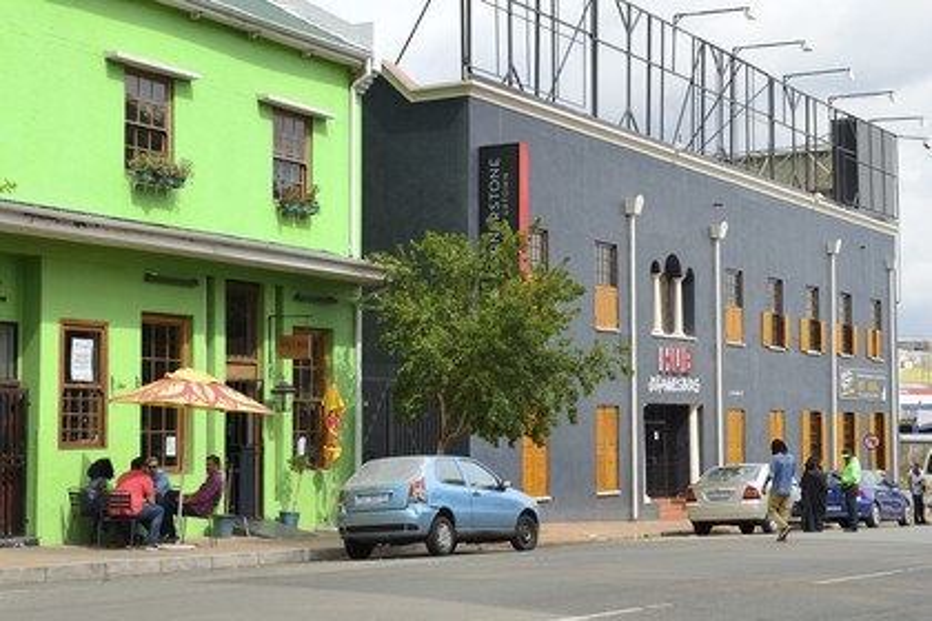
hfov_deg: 35.6
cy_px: 310
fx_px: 1450
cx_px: 466
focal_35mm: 56
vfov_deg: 24.2
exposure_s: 1/320
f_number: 11
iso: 400
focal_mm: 56
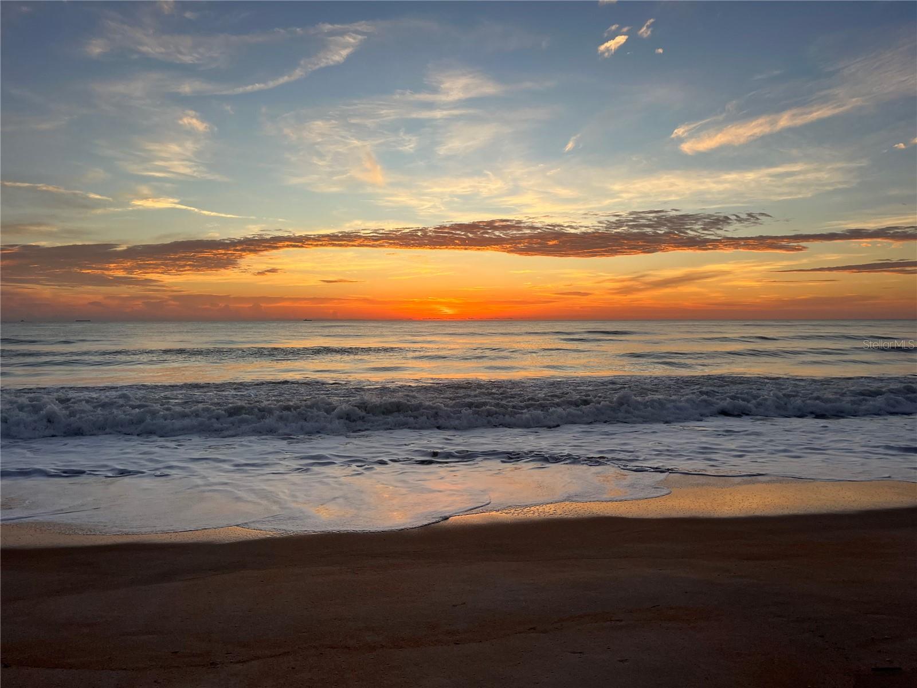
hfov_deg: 67.3
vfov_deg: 53.1
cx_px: 458
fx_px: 689
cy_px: 344
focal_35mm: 26
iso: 50
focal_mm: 5.1
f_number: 1.6
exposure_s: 1/816
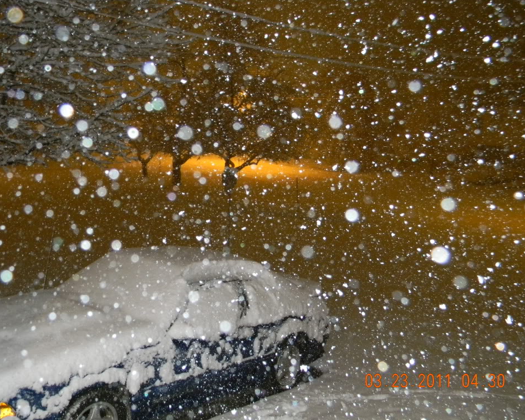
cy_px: 212
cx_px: 256
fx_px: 591
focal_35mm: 38
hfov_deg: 47.9
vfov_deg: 39.2
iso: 400
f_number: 3.7
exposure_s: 1/4
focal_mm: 6.4
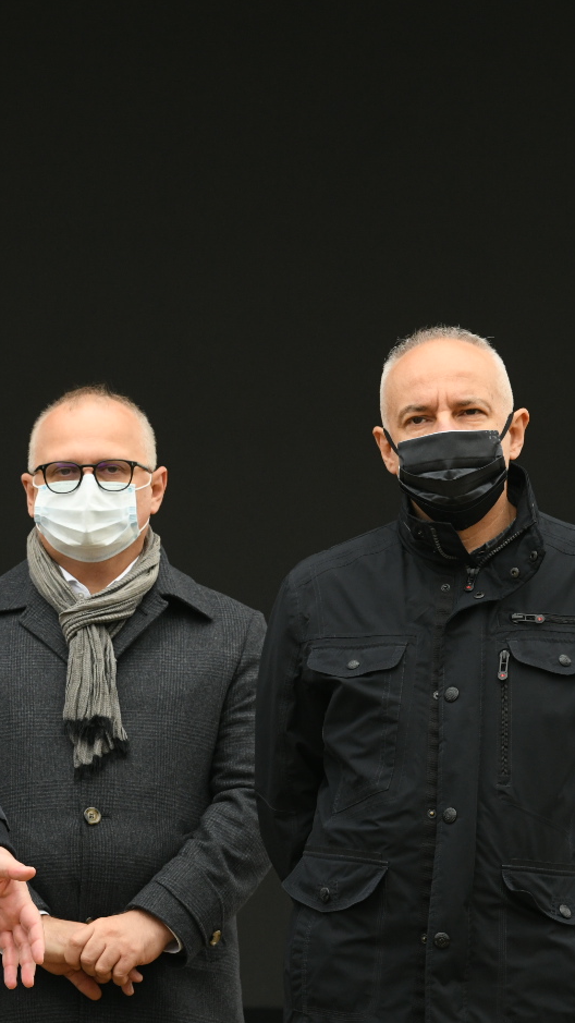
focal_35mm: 271
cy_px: 559
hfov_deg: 4.5
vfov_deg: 8.0
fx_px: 7348
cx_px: -166
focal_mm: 150
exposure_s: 1/500
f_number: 8
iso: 1600
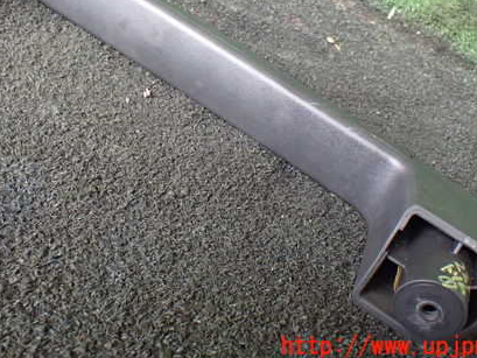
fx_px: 606
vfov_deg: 32.4
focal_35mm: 44
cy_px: 99
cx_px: 195
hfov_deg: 42.8
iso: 800
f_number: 2.3
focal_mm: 5.4
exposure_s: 1/60
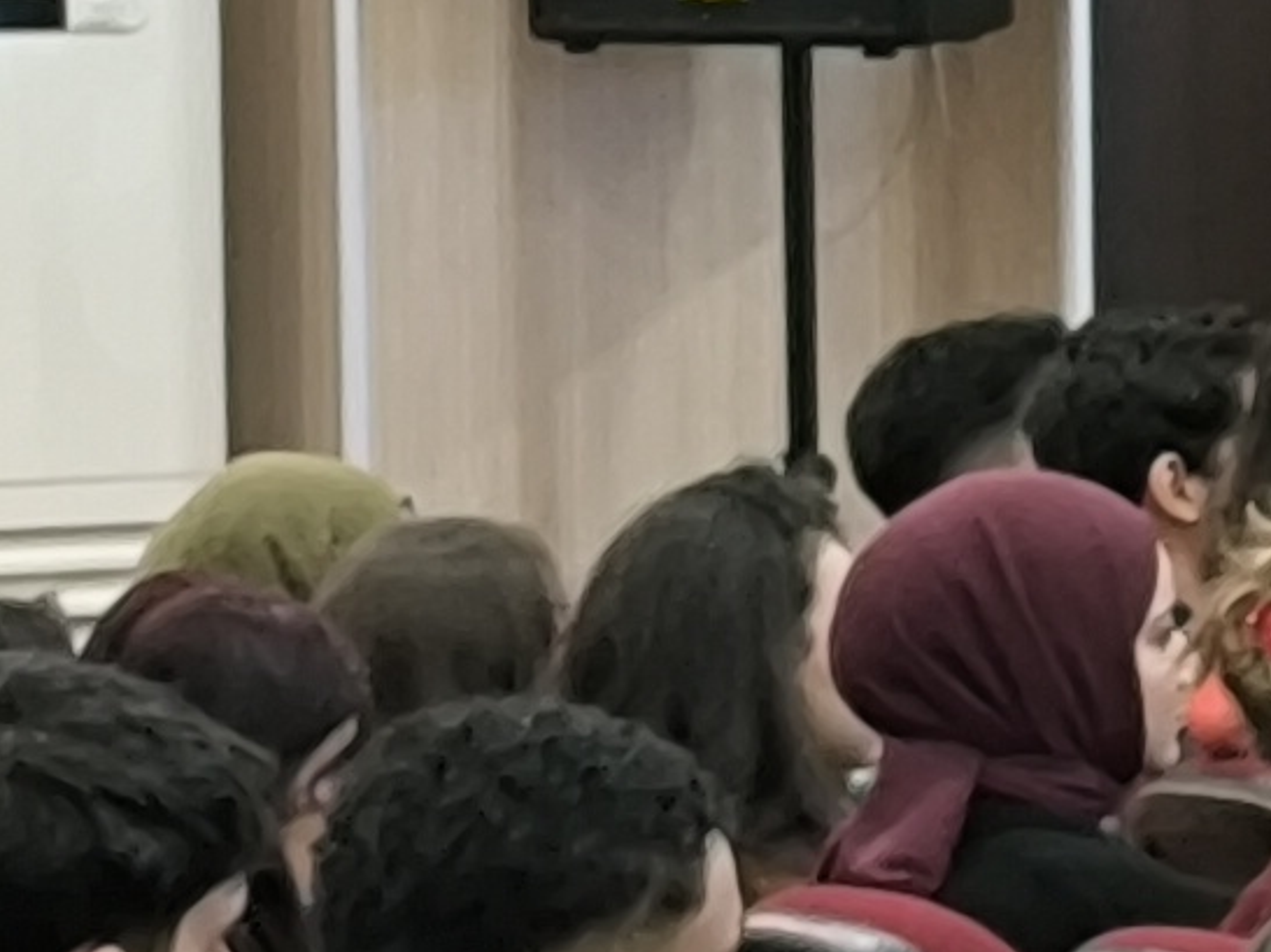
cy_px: 689
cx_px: 3054
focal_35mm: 344
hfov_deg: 5.6
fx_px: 12625
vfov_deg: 4.3
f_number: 1.65
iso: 1000
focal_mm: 6.14
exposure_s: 1/25
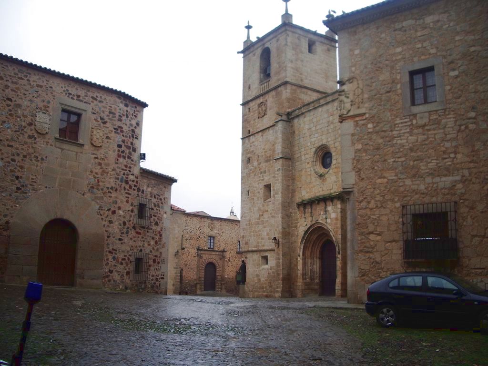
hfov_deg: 52.6
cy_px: 183
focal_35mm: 35
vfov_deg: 40.7
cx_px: 244
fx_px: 493
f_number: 2.6
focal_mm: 5.8
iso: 50
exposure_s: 1/60
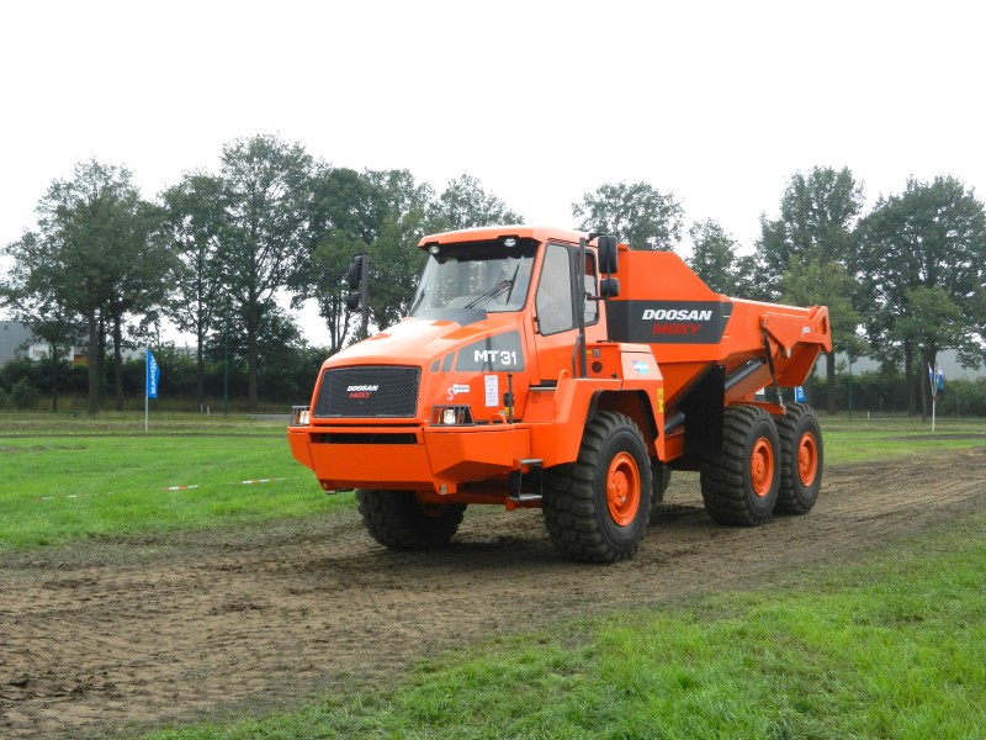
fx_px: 1282
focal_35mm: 45
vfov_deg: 32.2
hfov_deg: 42.1
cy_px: 370
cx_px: 493
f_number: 4.2
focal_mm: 8.2
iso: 160
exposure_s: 1/800
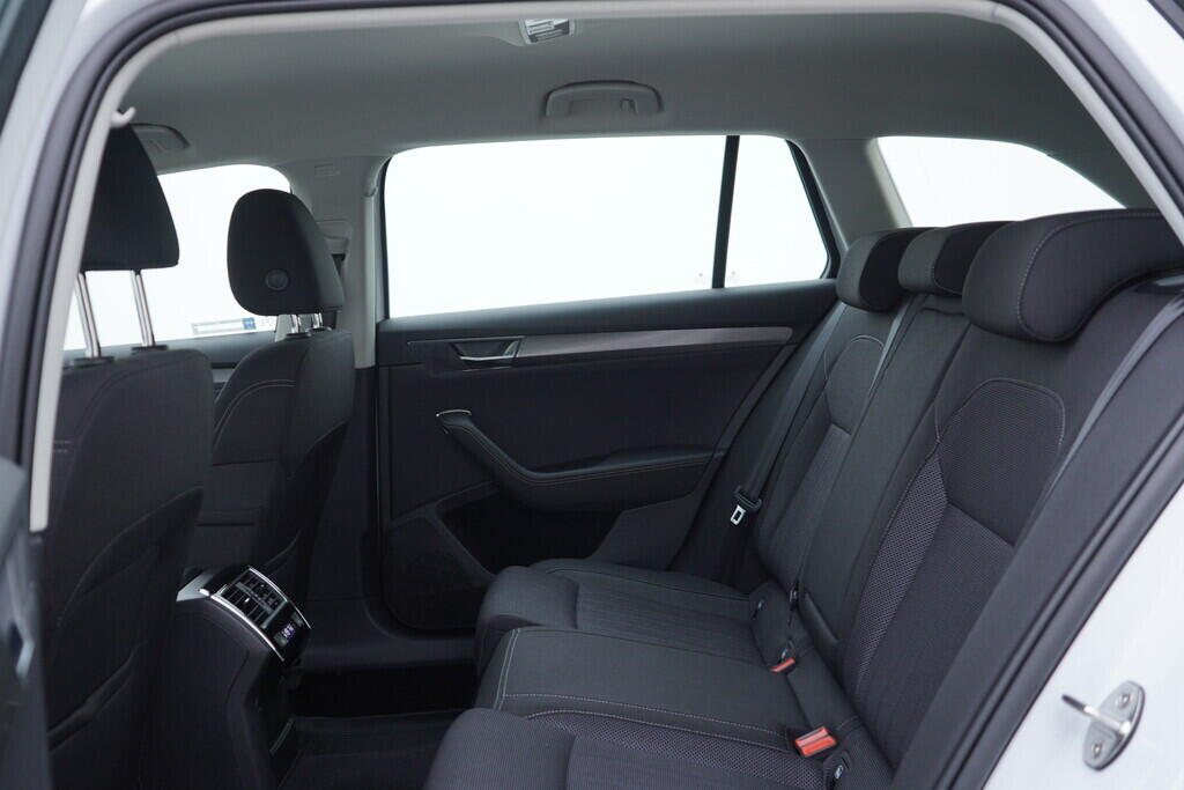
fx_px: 1184
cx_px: 592
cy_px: 395
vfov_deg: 36.9
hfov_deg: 53.1
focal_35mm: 36
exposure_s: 1/50
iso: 125
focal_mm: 24
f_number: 3.2
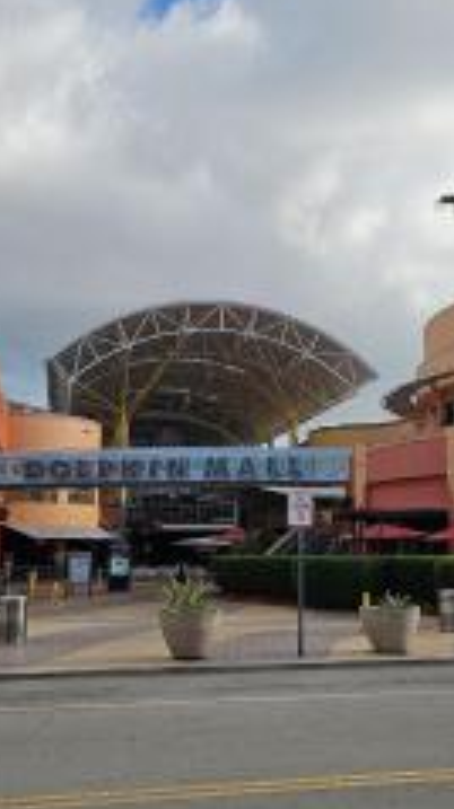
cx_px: 271
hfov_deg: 28.2
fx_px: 901
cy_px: 410
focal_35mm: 42
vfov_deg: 48.4
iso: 10
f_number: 1.7
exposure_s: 1/937
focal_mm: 6.3
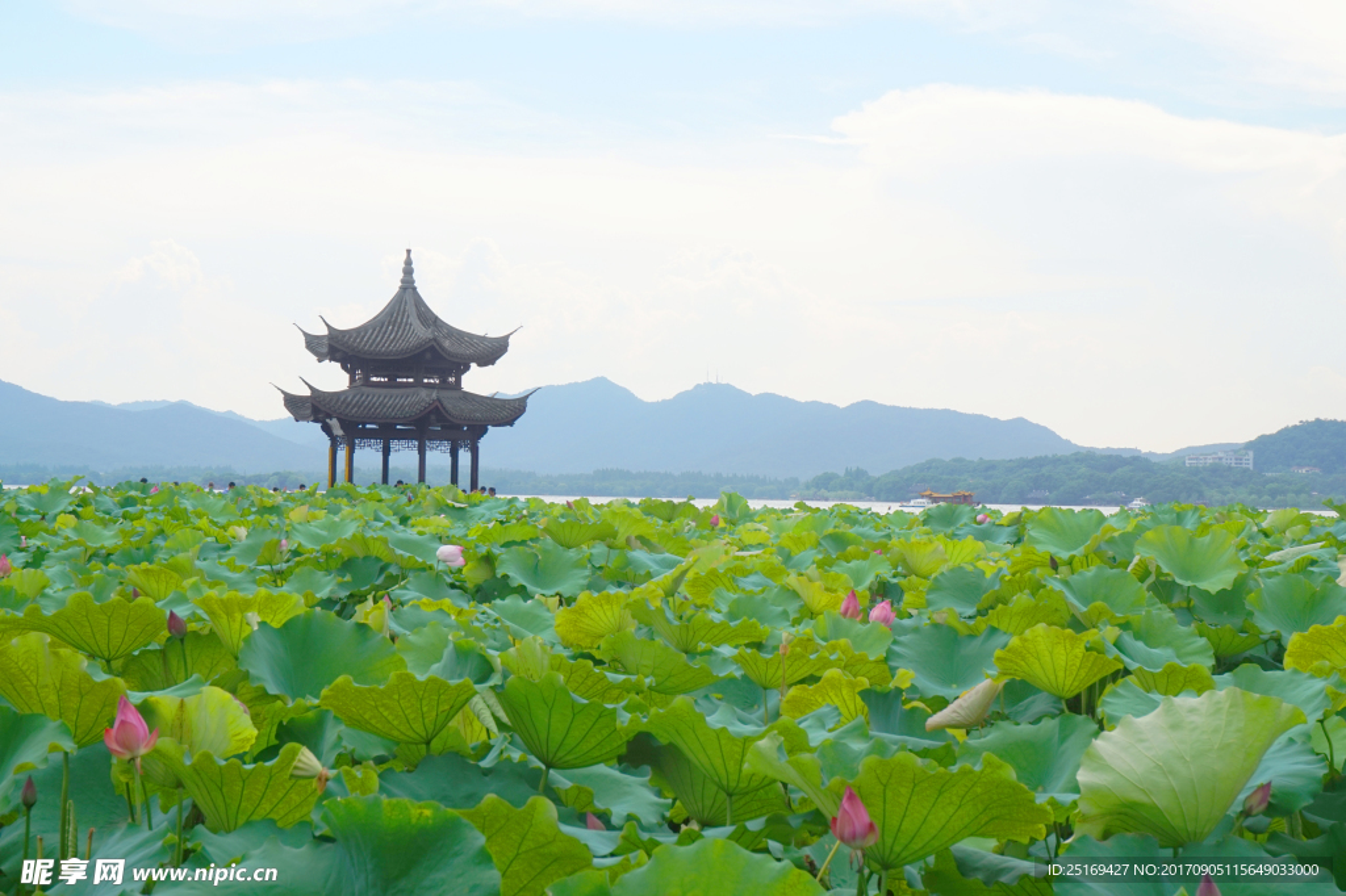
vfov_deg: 23.2
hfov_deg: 34.2
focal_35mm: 58
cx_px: 673
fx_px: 2186
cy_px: 448
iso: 100
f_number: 11
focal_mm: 39
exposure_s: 1/80
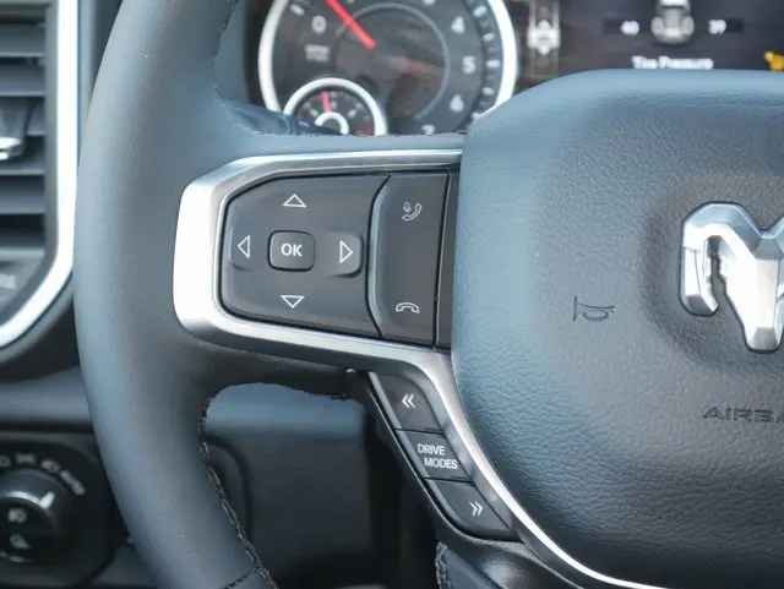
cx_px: 392
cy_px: 294
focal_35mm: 84
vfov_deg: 17.6
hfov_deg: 23.3
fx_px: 1904
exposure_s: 1/15
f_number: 5.6
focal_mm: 42
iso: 250
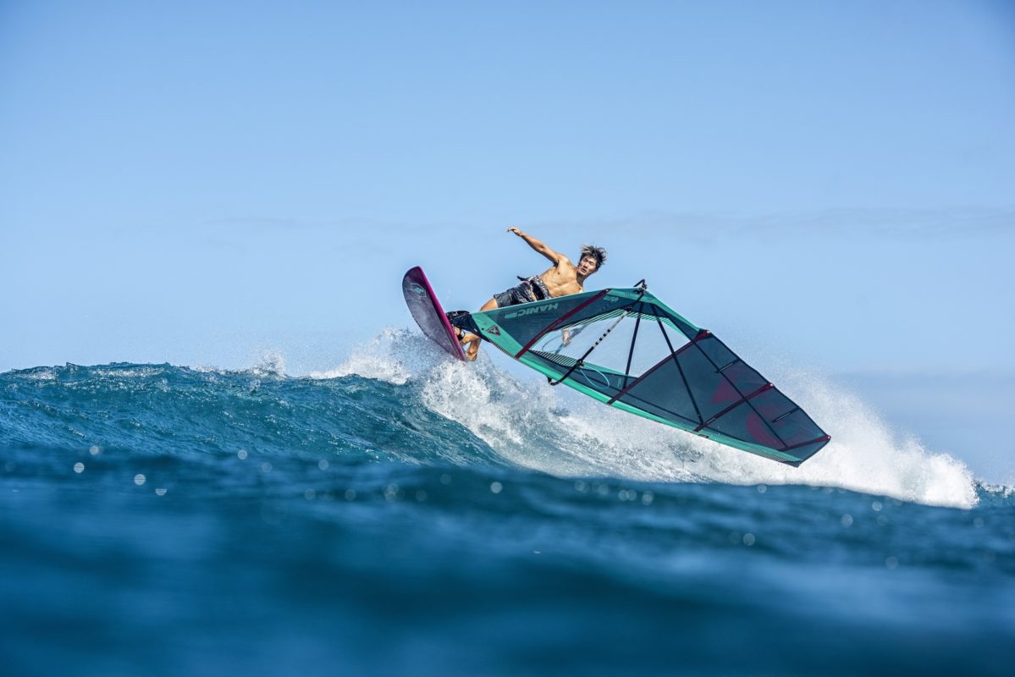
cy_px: 338
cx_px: 508
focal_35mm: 98
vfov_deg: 14.0
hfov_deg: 20.8
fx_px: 2764
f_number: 6.3
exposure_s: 1/1250
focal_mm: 98
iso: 160
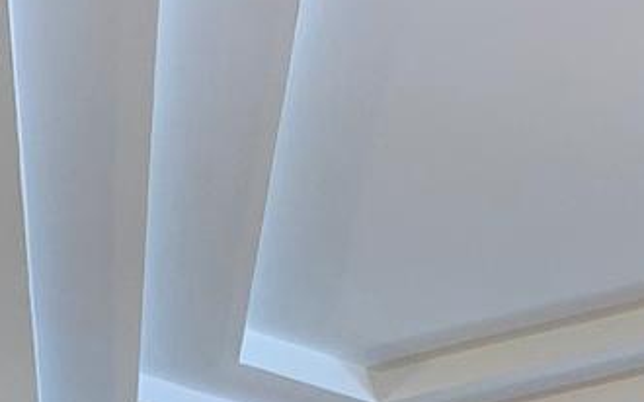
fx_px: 3000
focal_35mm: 171
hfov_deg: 12.1
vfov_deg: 6.5
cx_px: -18
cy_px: 1444
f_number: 1.8
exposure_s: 1/60
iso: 50
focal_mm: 4.25
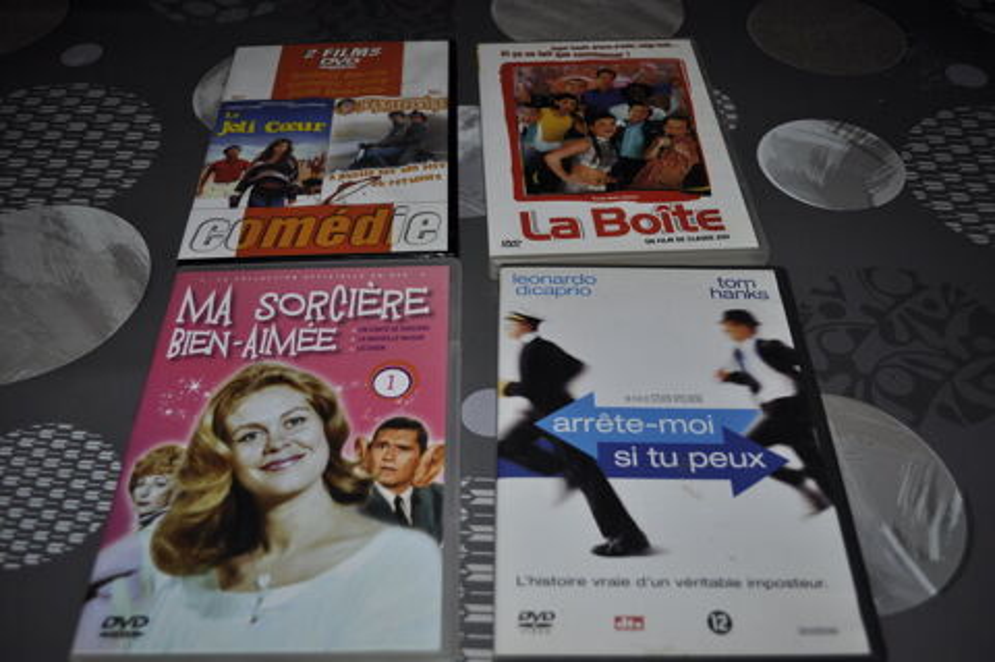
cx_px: 498
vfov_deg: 39.9
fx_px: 911
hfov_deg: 57.3
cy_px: 331
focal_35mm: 33
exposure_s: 1/60
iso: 200
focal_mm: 22
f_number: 3.8
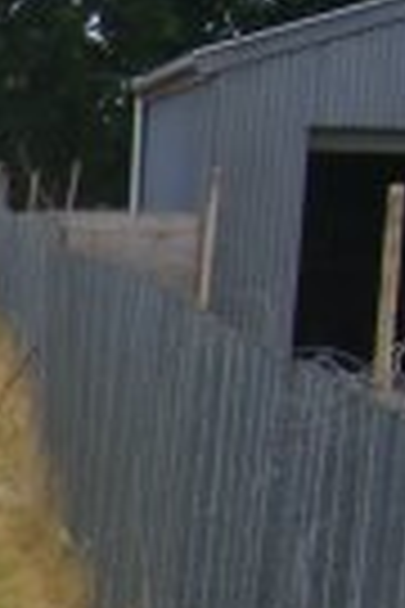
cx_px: -922
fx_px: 3172
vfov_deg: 10.4
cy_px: 1031
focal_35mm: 188
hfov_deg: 6.5
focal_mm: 7.9
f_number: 8
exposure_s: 1/125
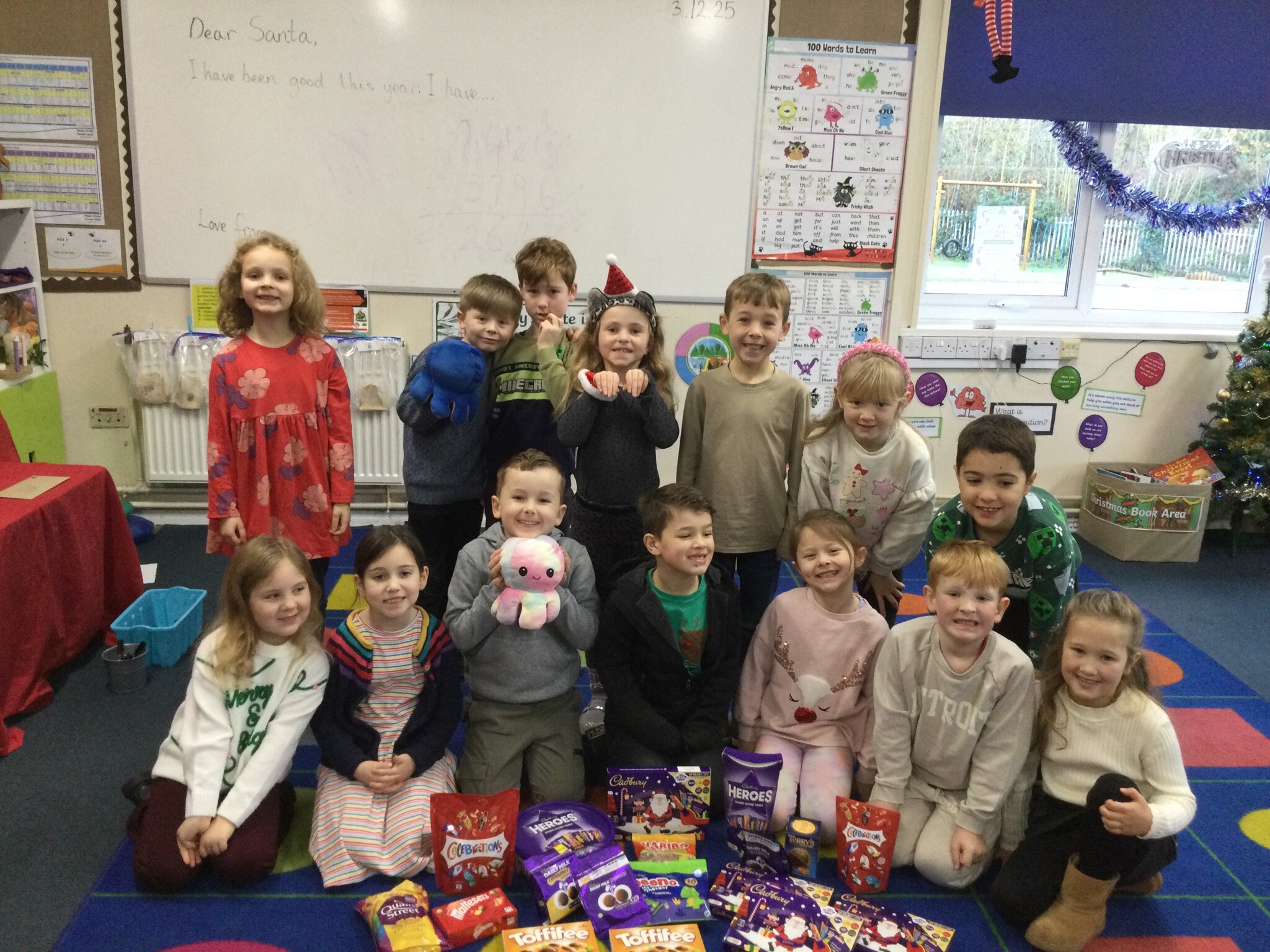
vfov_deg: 45.4
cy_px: 476
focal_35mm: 31
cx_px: 635
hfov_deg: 58.4
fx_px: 1137
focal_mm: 3.3
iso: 160
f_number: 2.4
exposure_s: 1/33
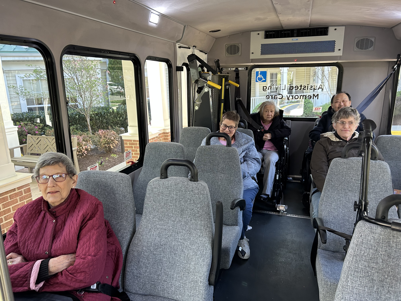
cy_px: 150
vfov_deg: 53.1
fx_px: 301
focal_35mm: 26
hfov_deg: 67.3
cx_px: 200
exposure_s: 1/66
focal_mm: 5.7
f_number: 1.5
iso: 125
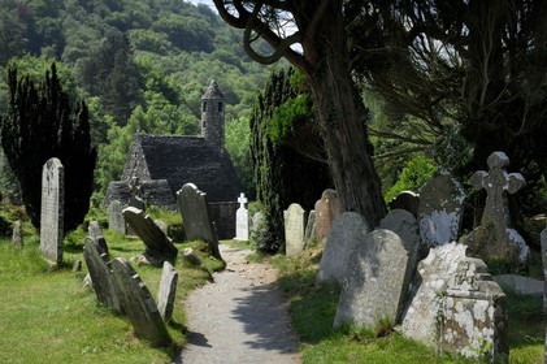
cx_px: 274
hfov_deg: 46.4
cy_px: 182
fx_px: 638
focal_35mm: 42
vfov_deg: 31.8
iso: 100
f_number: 8.5
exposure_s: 1/160
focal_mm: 28
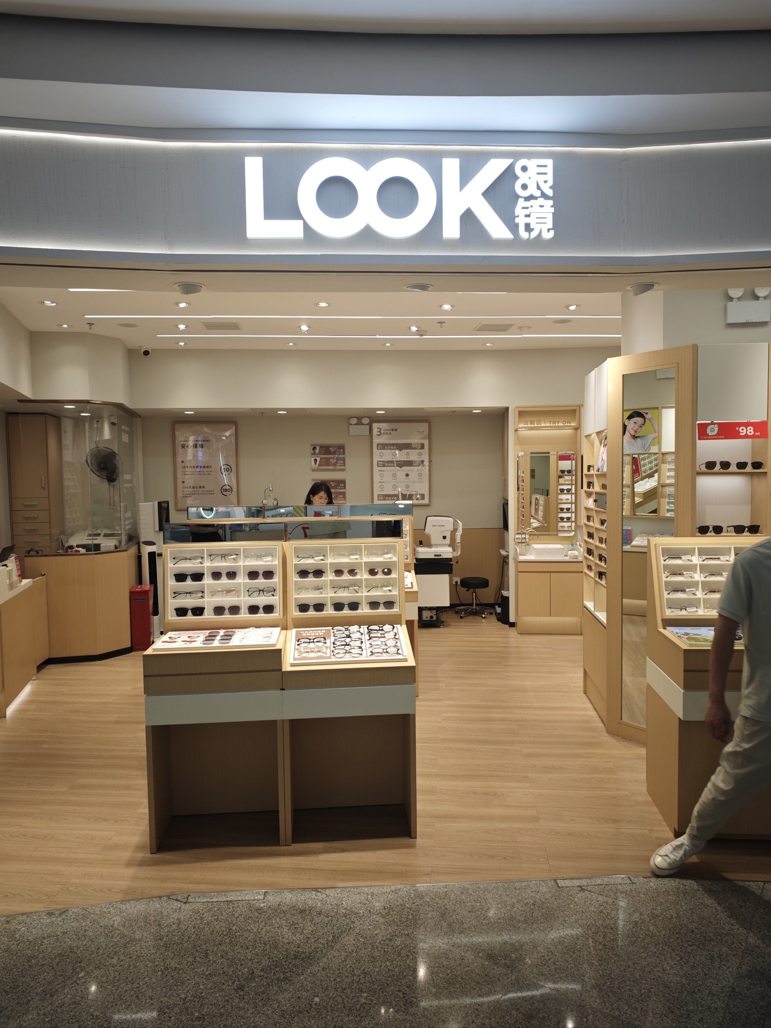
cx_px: 386
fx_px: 683
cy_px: 514
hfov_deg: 58.9
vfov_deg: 73.9
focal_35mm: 23
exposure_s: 1/100
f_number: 2
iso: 50
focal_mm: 6.68
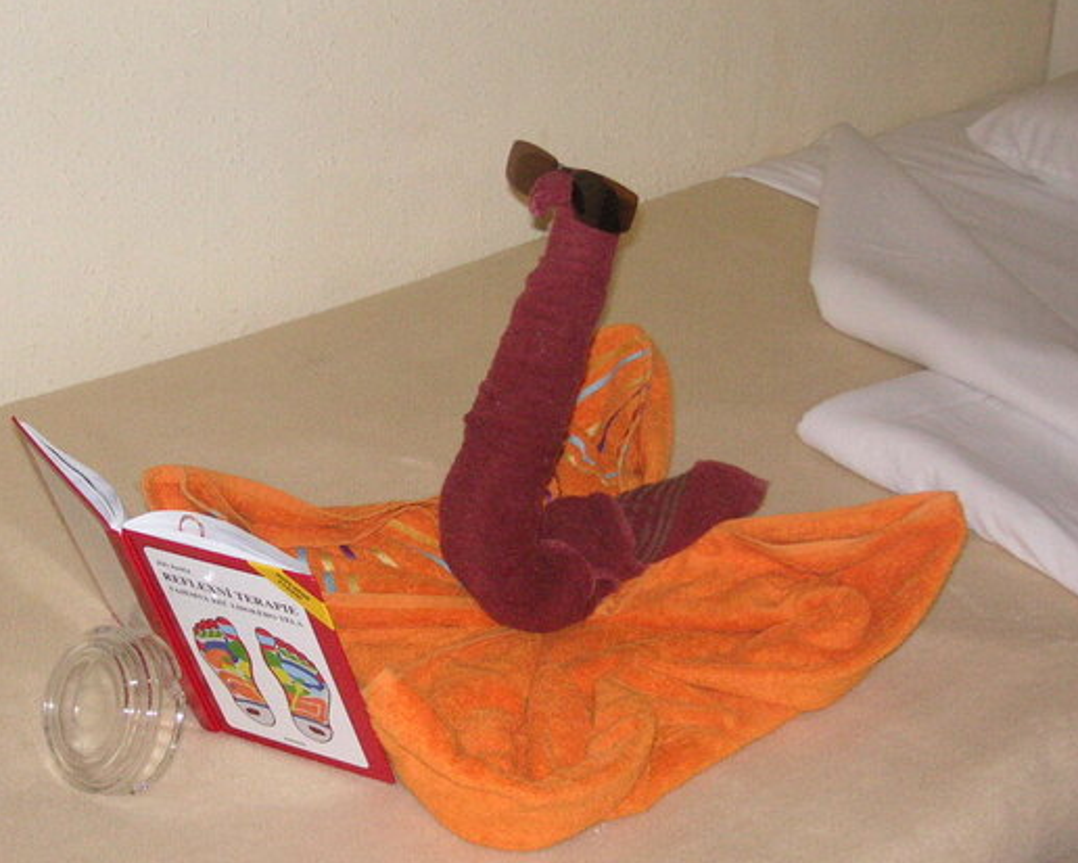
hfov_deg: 33.3
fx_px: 1787
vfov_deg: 27.1
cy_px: 437
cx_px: 351
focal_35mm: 56
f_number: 2.8
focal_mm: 6.1
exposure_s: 1/45
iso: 160
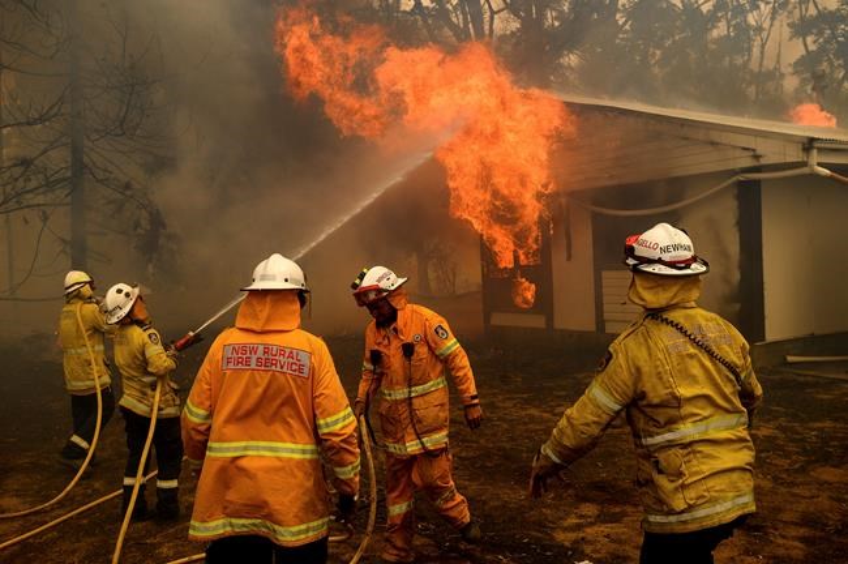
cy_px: 282
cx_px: 424
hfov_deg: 54.5
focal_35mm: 35
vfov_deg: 37.8
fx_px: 824
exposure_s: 1/1500
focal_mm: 35
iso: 200
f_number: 4.8
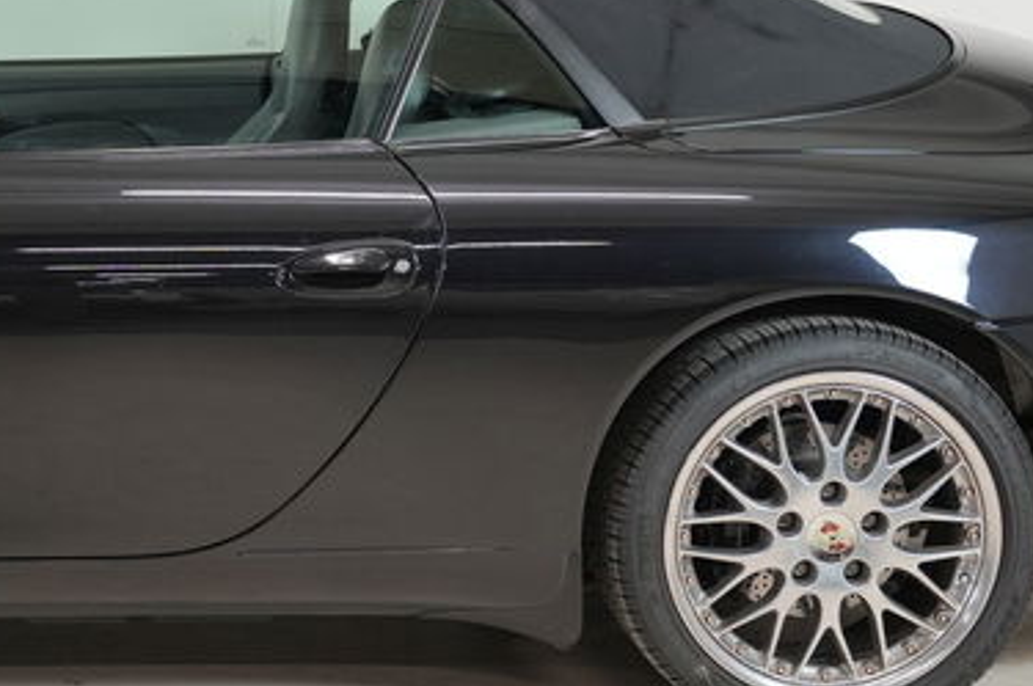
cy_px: 215
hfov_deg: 19.5
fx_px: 2933
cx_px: 52
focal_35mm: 102
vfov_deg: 13.3
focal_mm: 25
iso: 400
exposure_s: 1/40
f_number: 3.2
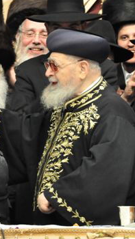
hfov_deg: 5.4
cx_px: -51
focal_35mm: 224
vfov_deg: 9.6
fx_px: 1425
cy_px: 106
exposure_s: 1/60
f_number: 5.6
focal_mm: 78
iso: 3200
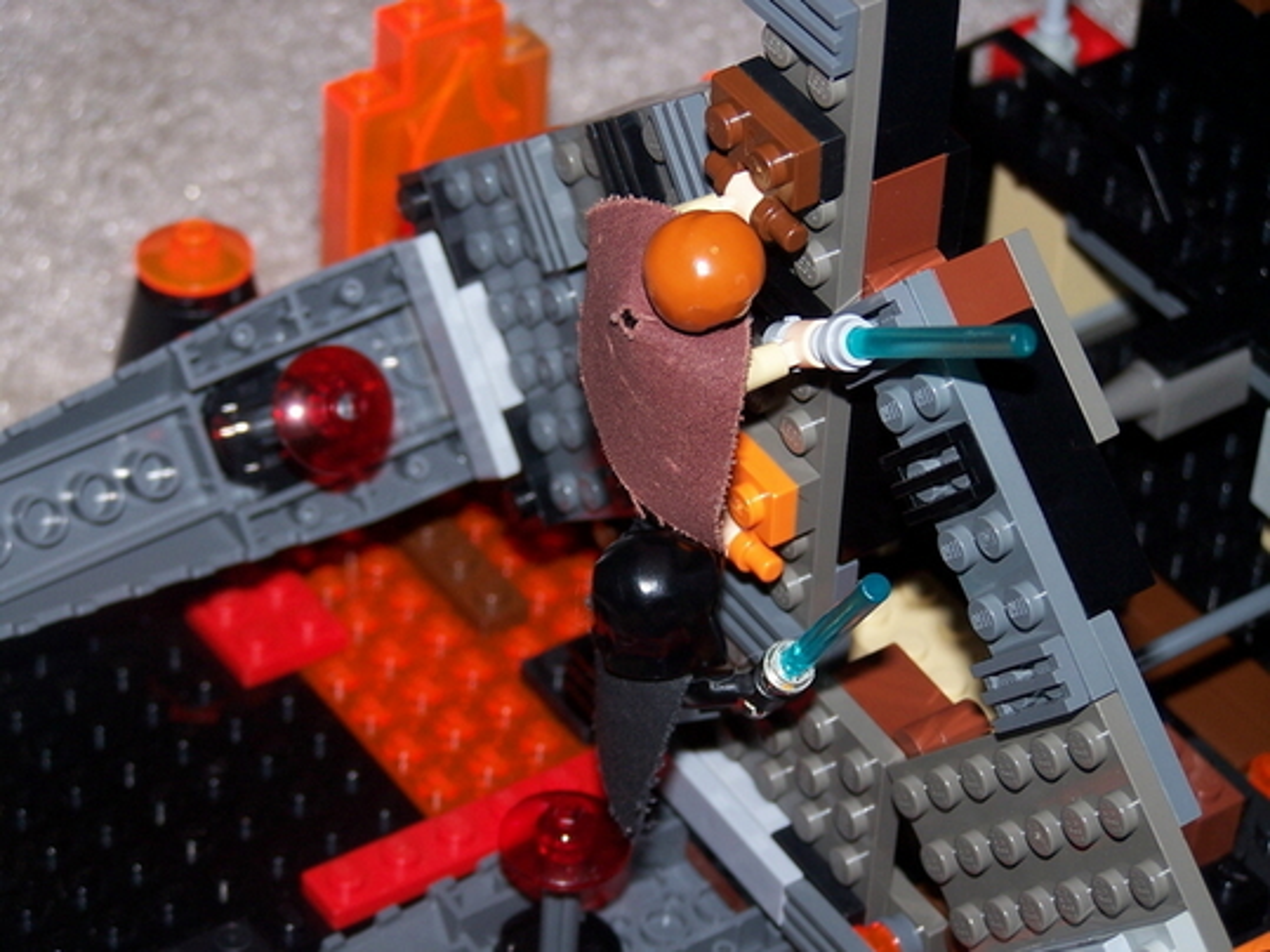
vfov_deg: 12.7
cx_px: 635
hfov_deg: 16.8
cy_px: 476
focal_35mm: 117
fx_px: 4292
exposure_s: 1/90
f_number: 3.2
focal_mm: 19.4
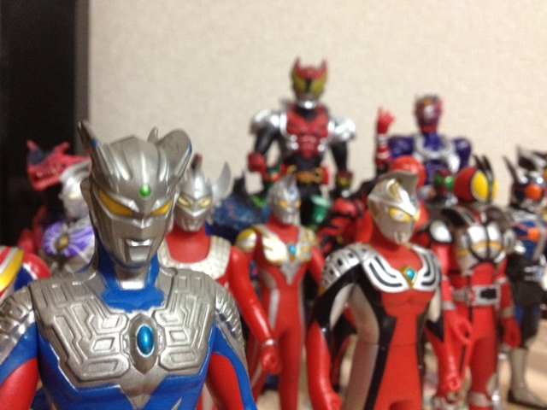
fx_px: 553
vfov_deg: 40.7
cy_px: 205
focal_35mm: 35
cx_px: 274
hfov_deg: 52.6
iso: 400
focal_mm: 4.28
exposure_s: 1/15
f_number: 2.4
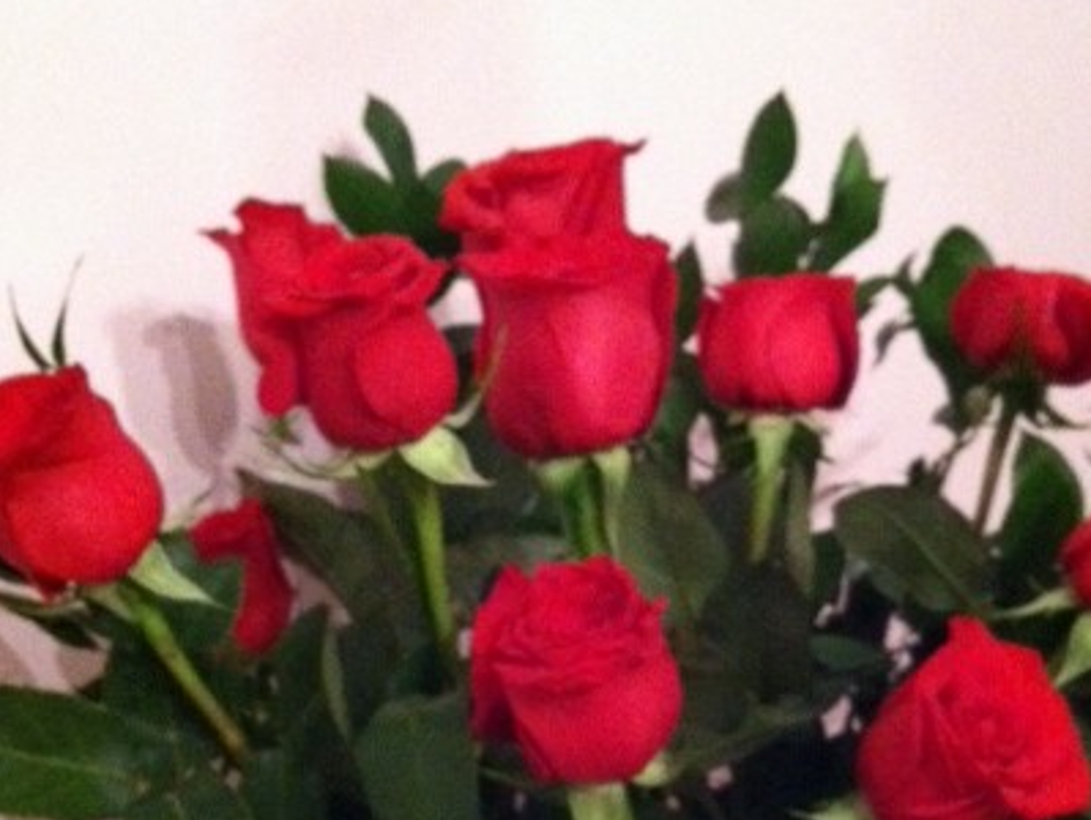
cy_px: 672
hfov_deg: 34.3
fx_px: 1767
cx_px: 607
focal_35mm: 56
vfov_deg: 25.6
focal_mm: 3.85
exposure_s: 1/15
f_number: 2.8
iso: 1000
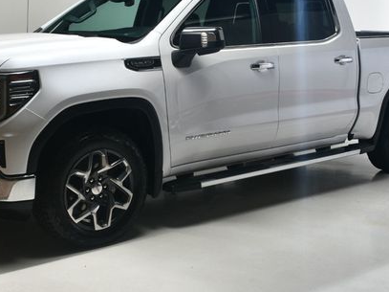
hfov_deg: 32.7
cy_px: 122
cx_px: 170
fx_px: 663
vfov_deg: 24.8
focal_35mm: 59
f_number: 13
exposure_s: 1/160
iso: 100
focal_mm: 26
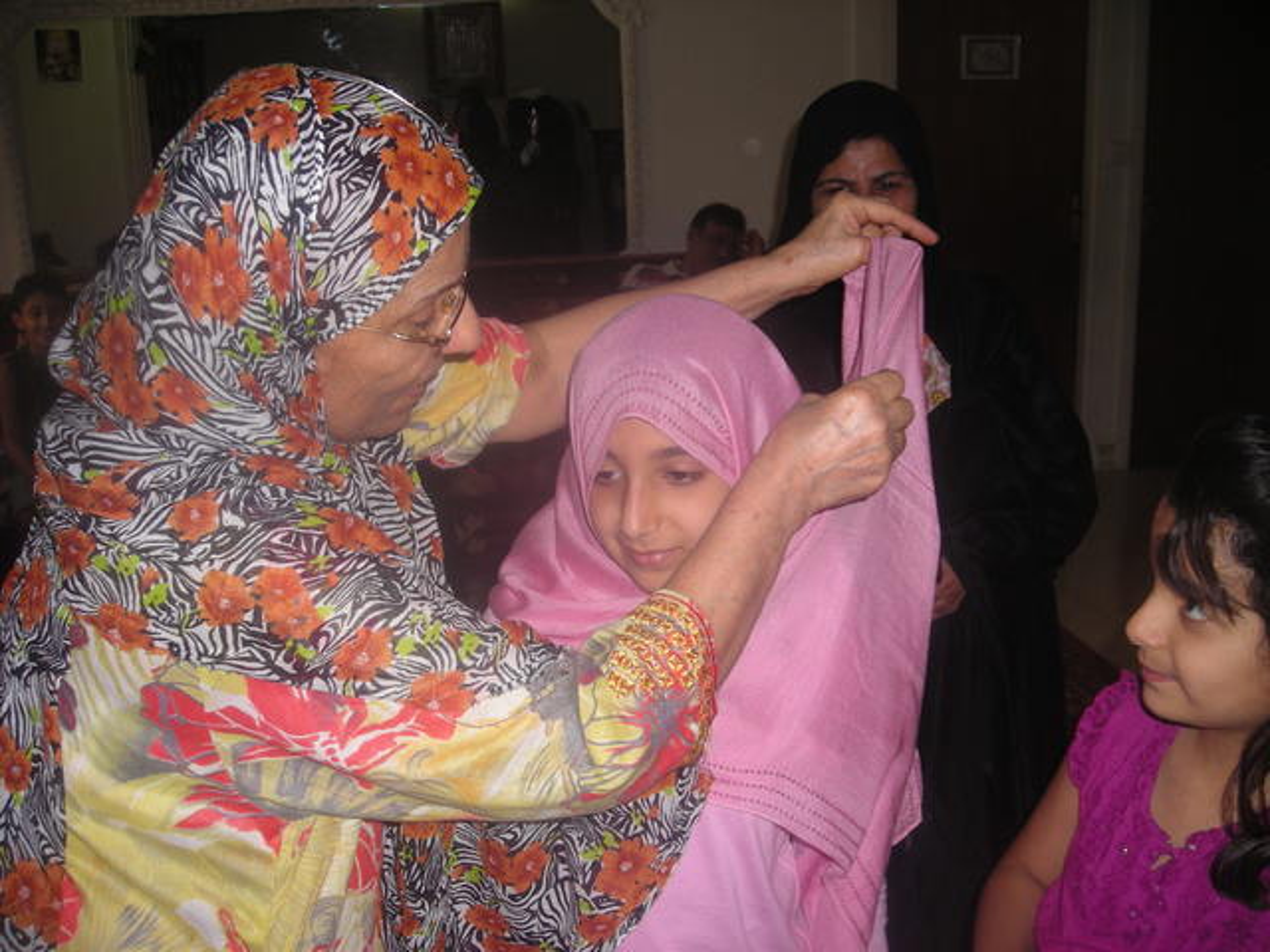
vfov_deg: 37.7
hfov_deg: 49.0
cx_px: 635
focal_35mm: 38
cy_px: 476
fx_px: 1394
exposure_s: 1/60
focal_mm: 6.3
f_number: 3.2
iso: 50
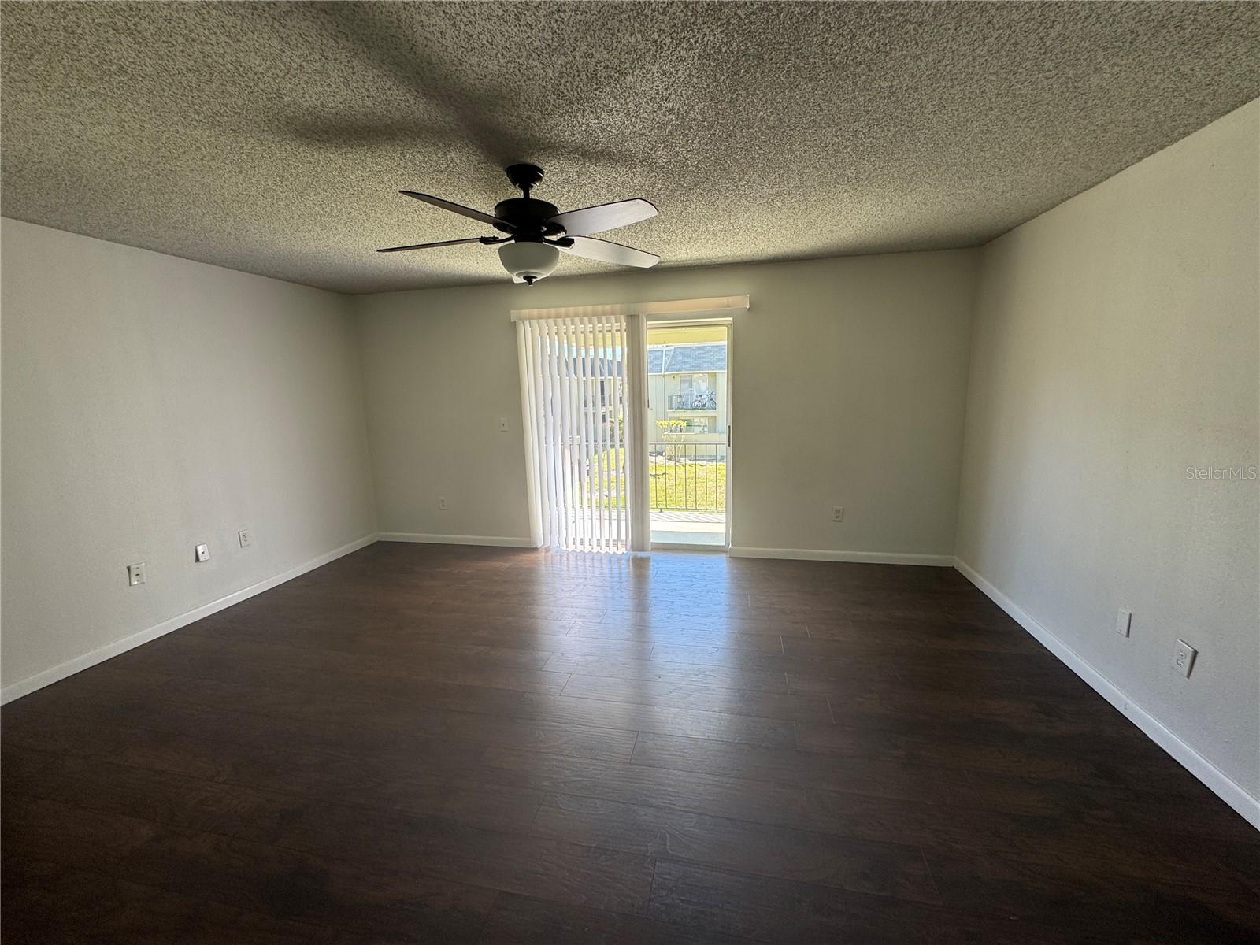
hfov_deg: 102.1
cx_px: 630
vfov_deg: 85.7
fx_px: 510
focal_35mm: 14
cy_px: 472
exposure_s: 1/145
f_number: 2.2
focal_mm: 2.22
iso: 40
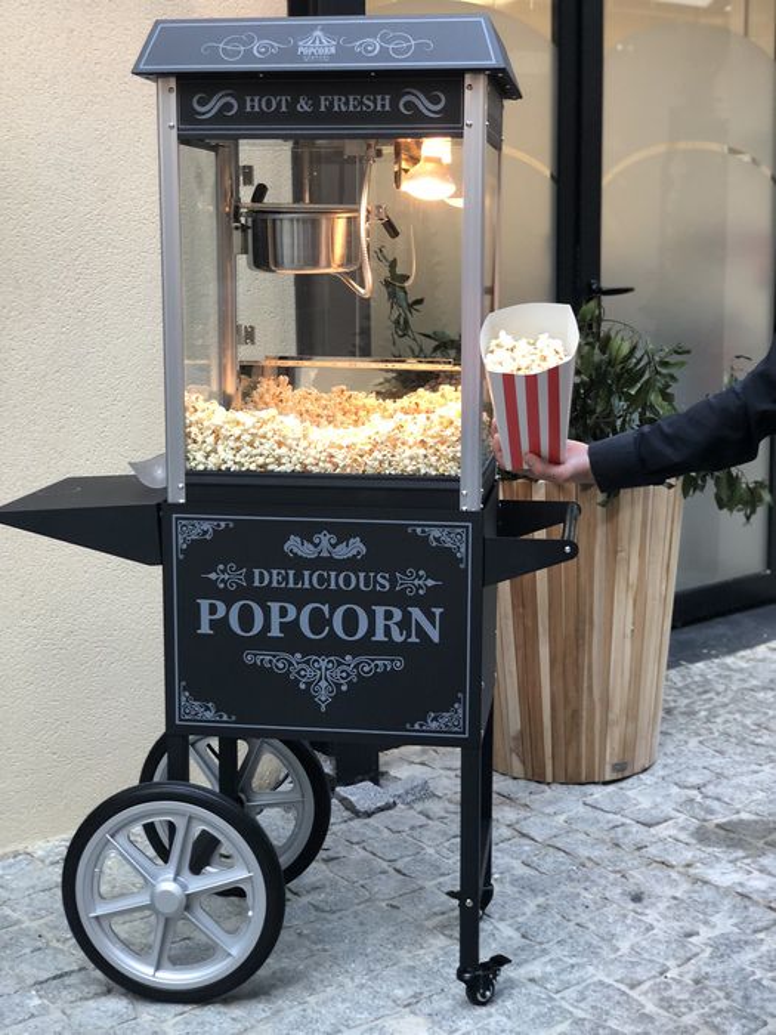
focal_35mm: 52
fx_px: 1554
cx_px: 388
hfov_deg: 28.0
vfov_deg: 36.8
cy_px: 518
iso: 80
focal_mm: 6
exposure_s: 1/50
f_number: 2.4
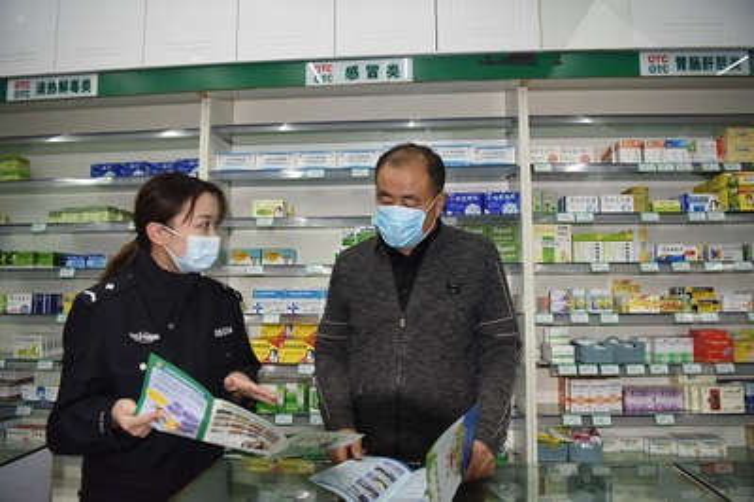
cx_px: 377
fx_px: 502
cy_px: 251
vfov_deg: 53.1
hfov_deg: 73.8
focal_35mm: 24
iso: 1600
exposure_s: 1/160
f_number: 3.2
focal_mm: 24
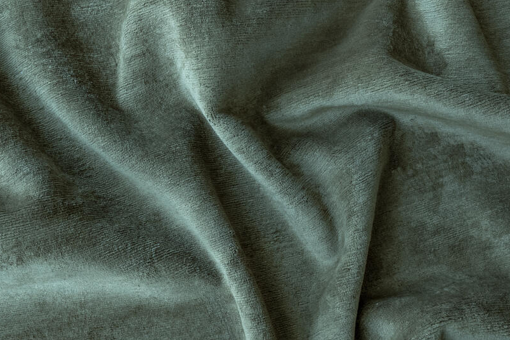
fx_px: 666
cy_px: 157
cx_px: 242
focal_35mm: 47
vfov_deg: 28.6
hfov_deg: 41.9
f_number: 13
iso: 1250
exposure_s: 1/20
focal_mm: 28
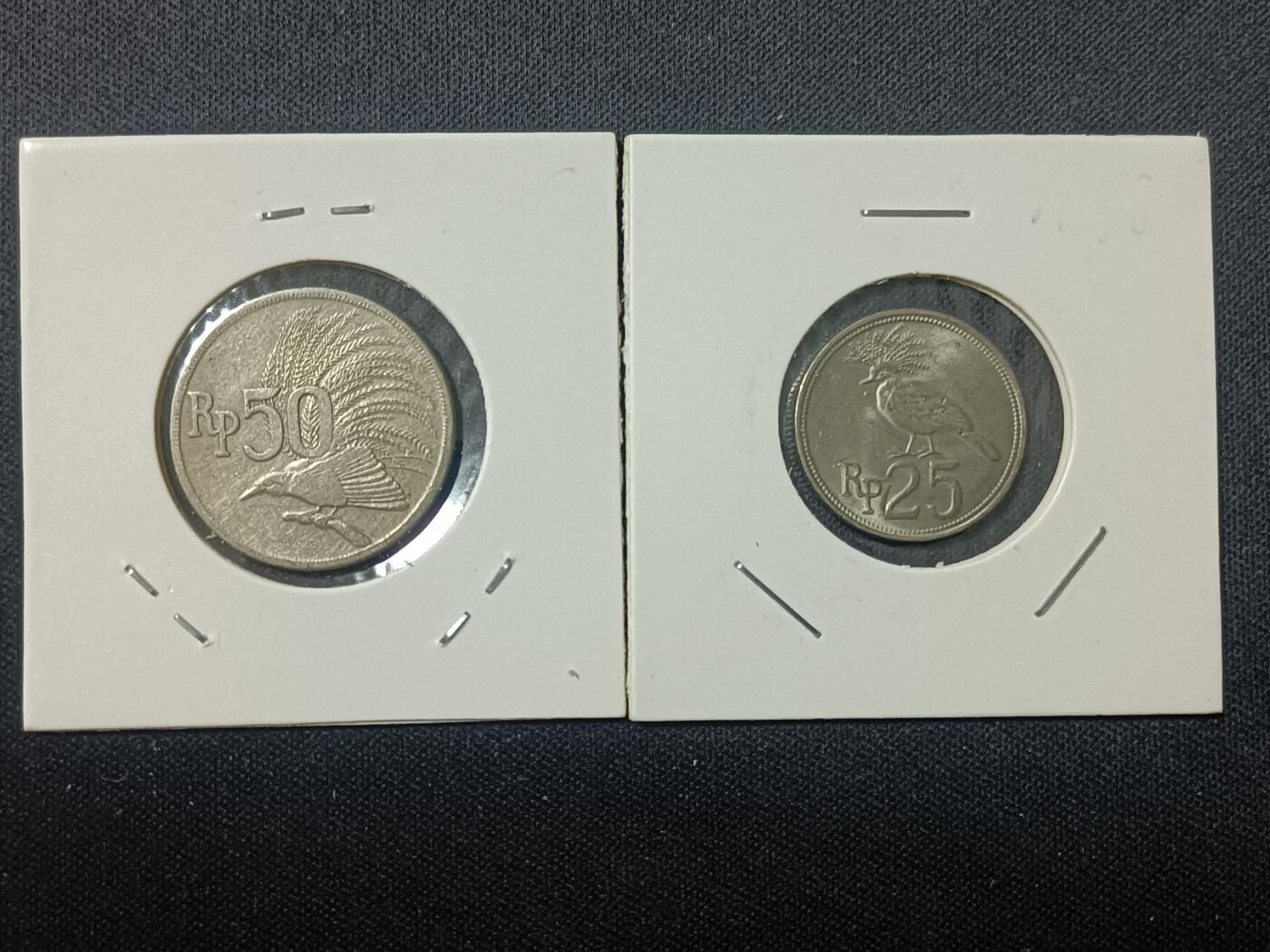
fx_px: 1394
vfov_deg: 37.7
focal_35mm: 38
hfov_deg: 49.0
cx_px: 635
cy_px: 476
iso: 1330
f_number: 1.8
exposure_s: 1/33.3
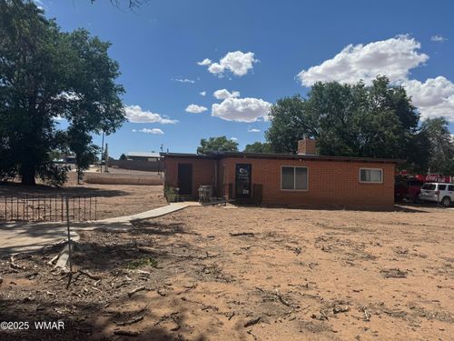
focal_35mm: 24
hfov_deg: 71.6
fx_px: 315
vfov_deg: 56.8
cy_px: 170
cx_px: 227
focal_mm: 6.76
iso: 80
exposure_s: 1/7092
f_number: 1.78
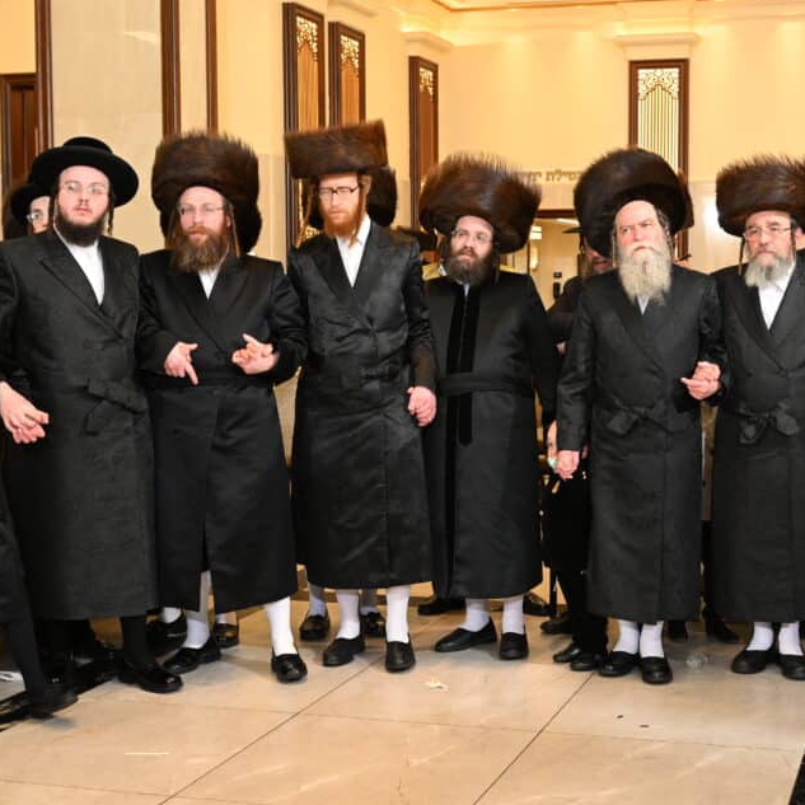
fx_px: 1447
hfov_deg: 30.7
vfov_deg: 31.1
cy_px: 385
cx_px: 572
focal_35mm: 55
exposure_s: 1/200
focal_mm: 40
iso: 2000
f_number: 6.3
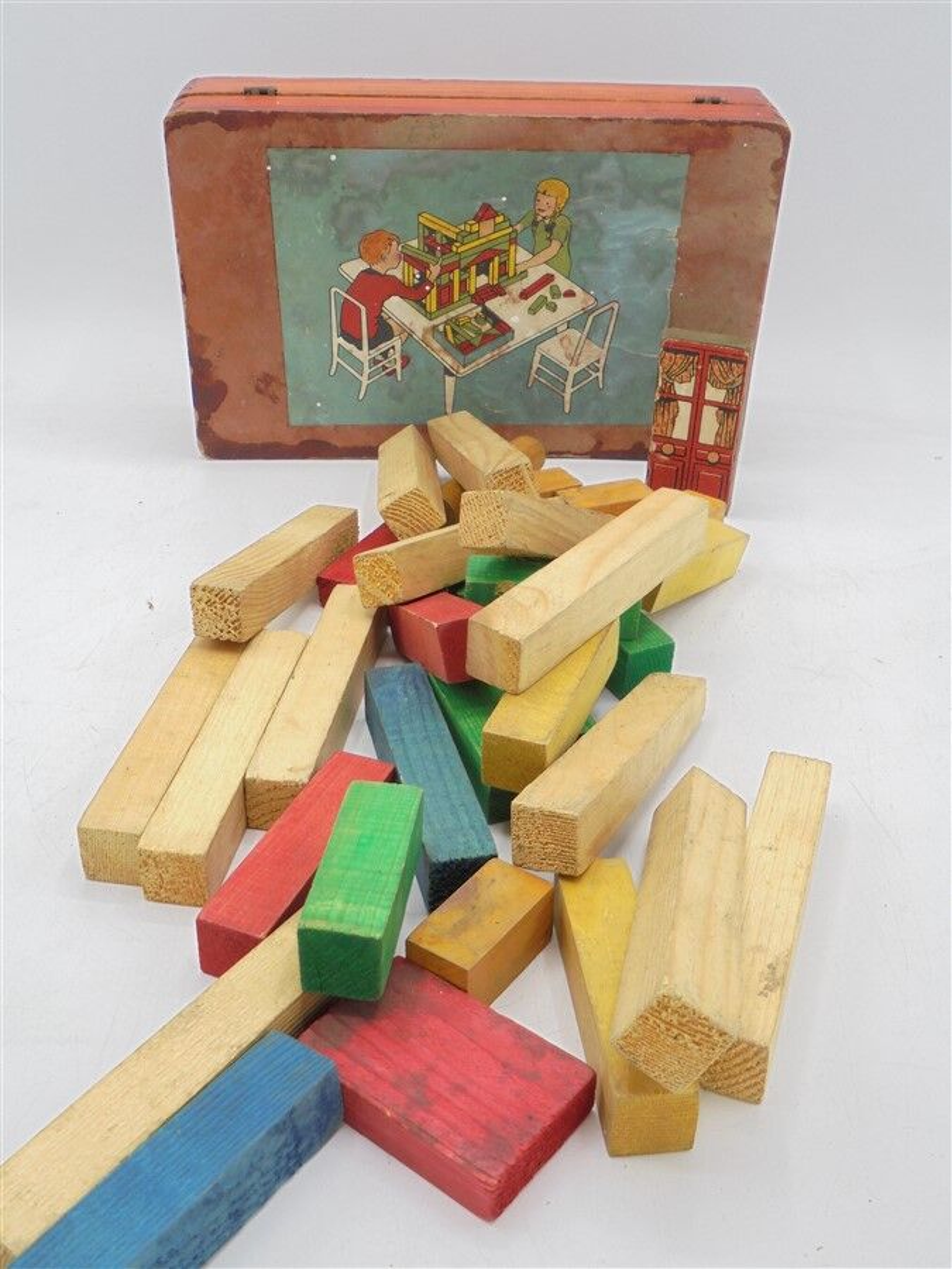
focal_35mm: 34
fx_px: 1247
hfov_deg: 41.8
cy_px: 634
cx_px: 476
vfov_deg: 54.0
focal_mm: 6.1
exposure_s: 1/160
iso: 100
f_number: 4
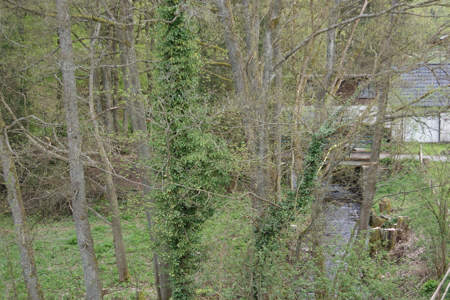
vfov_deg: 22.6
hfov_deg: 33.4
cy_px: 150
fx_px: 750
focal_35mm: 60
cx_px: 225
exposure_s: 1/80
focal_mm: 40
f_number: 5.6
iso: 250
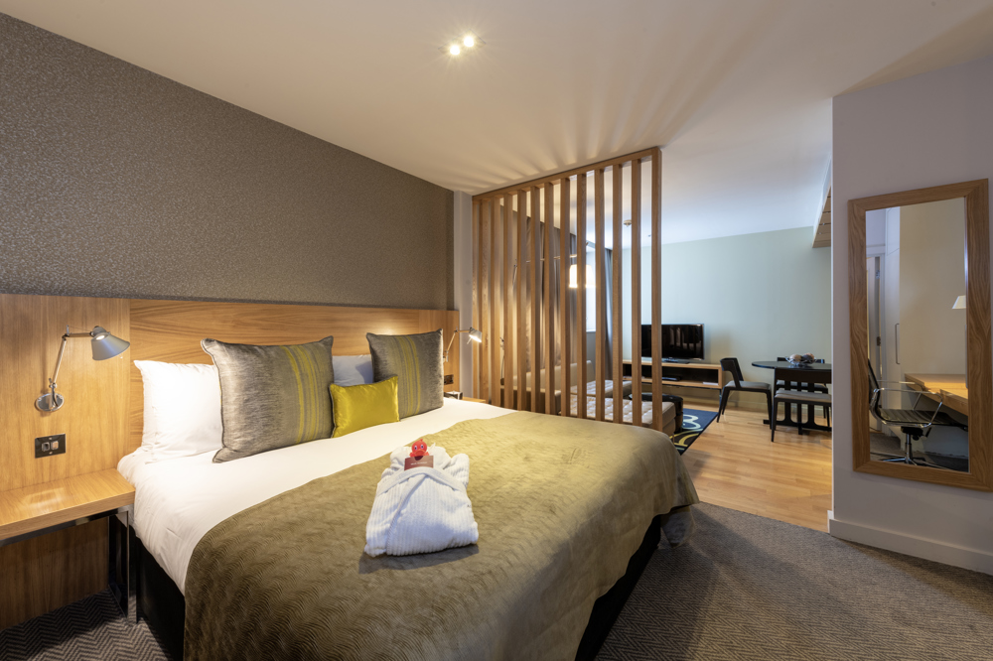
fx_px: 386
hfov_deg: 104.3
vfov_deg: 81.2
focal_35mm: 14
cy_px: 330
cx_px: 496
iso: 100
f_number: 16
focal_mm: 14
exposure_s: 4
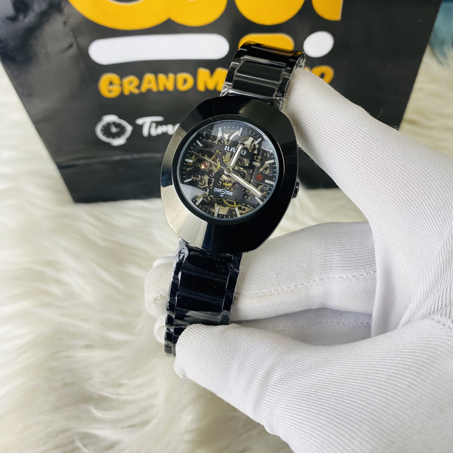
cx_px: 226
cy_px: 189
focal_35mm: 31
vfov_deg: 52.3
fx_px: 459
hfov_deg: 52.5
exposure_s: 1/100
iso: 50
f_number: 1.8
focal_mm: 4.25
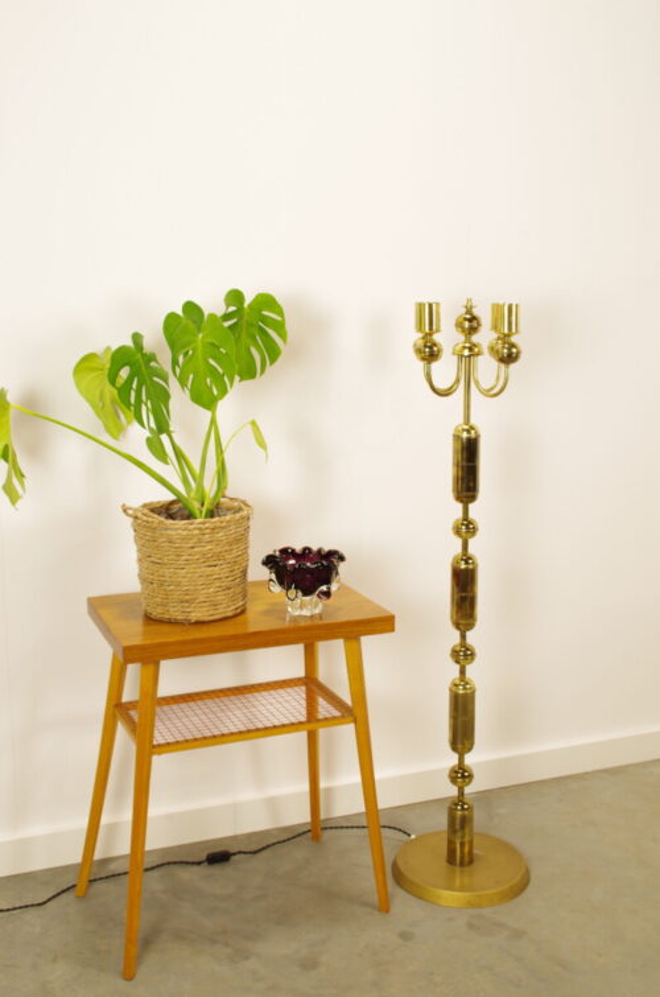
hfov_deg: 31.8
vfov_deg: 46.5
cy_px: 498
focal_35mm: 42
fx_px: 1160
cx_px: 330
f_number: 11
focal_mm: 28
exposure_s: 1/2
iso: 100
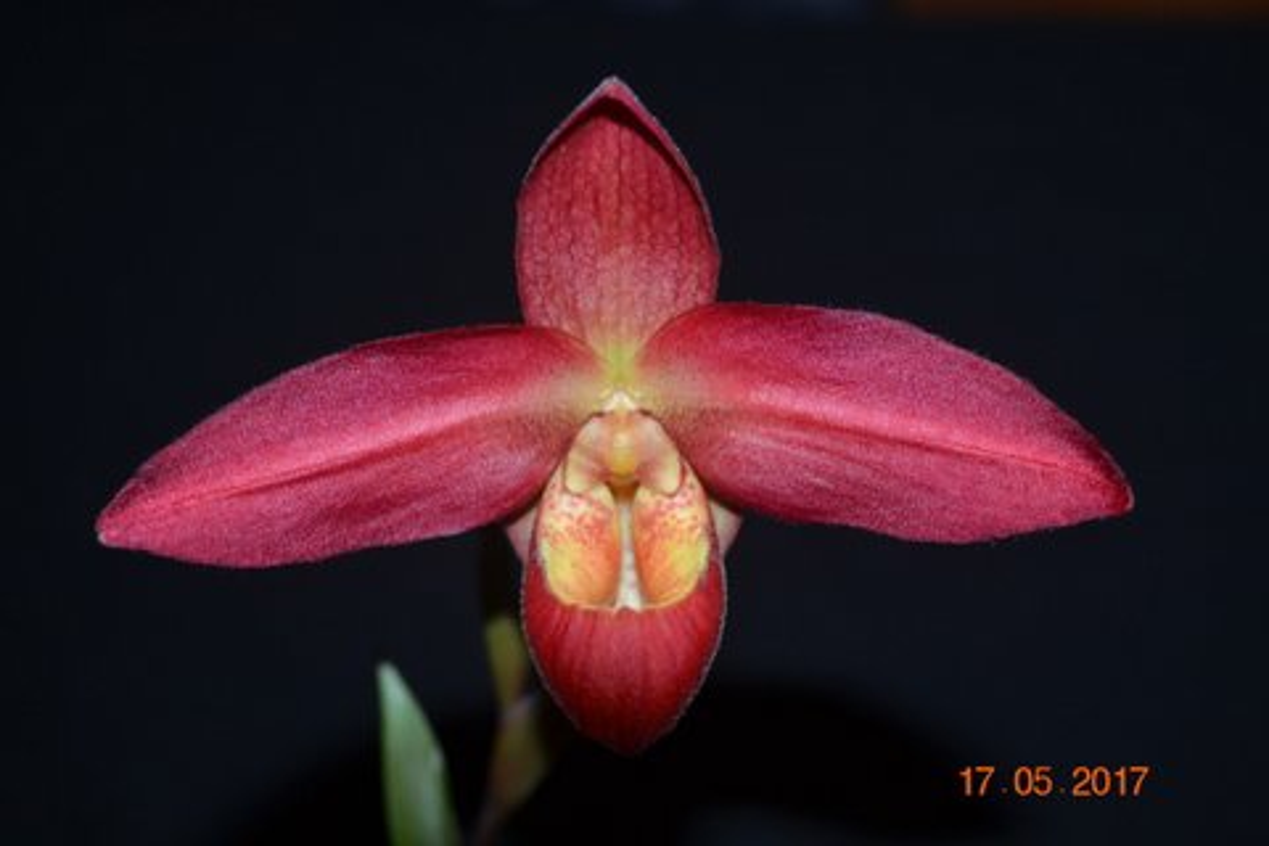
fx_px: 1692
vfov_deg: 28.1
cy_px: 423
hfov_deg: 41.1
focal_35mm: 48
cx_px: 634
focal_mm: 32
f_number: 4.8
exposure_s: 1/60
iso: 400
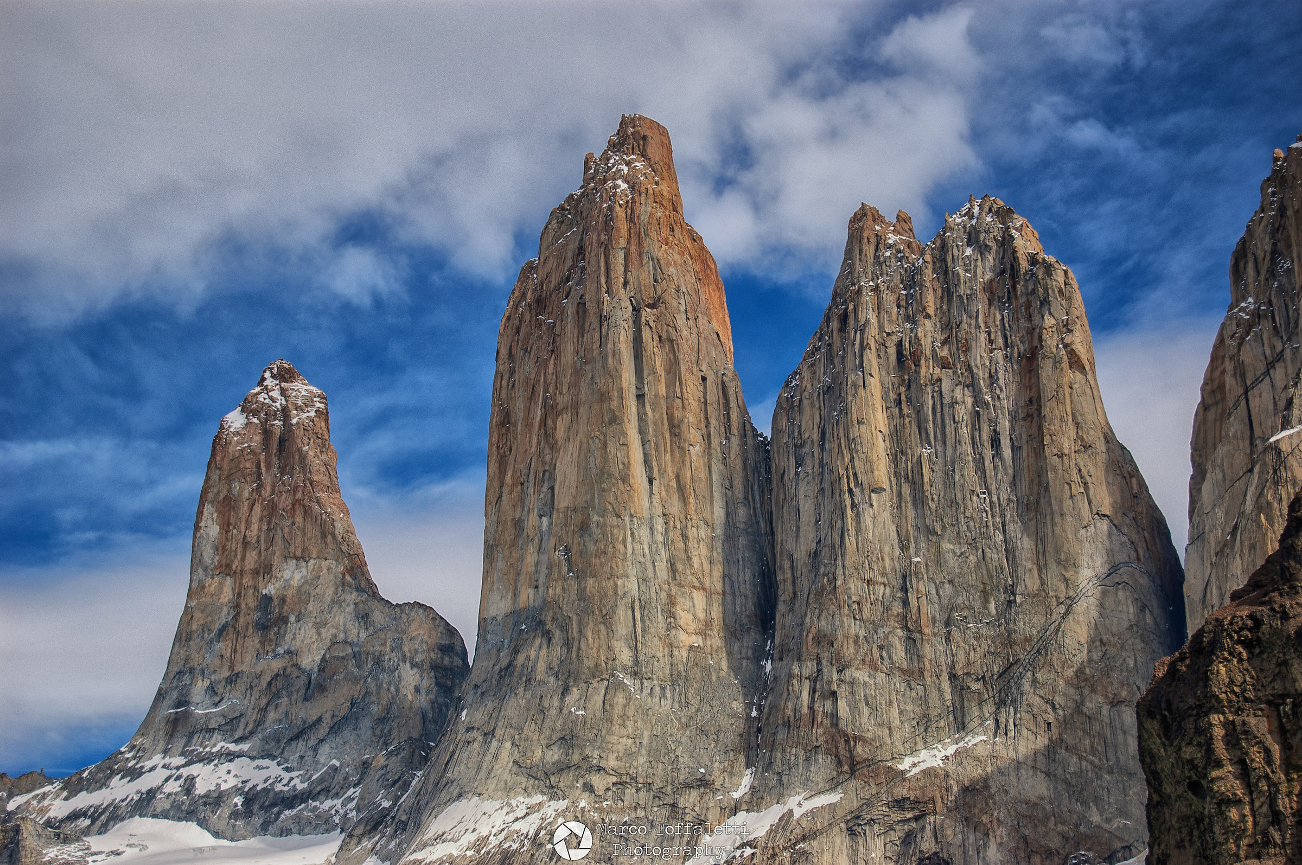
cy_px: 432
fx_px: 2981
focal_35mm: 82
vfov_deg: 16.5
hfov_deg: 24.6
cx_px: 651
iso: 200
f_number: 5.6
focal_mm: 55
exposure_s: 1/1250
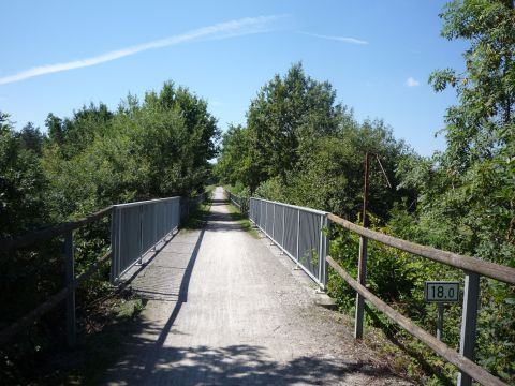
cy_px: 193
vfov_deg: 44.2
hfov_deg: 56.8
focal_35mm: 32
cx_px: 258
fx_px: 476
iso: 100
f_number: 4.5
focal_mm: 5.2
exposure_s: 1/400
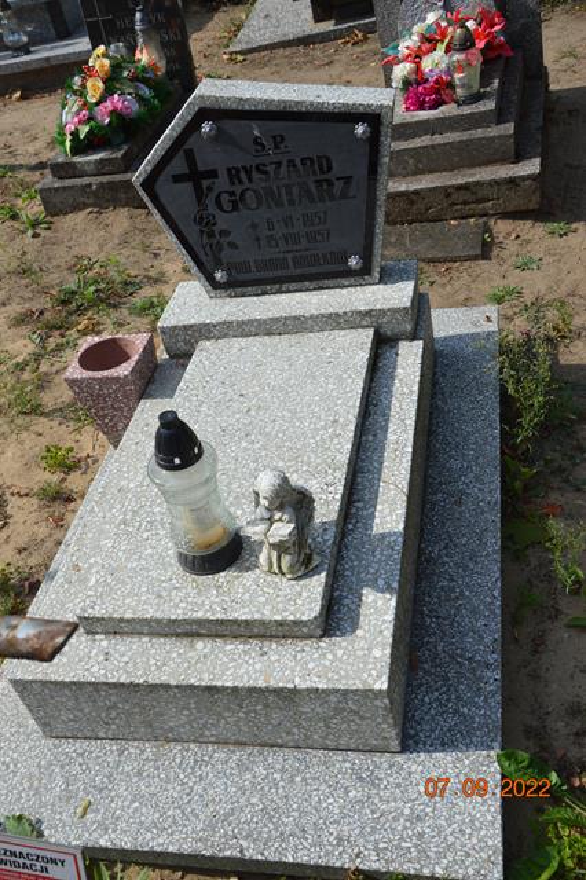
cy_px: 440
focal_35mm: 36
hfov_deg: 36.8
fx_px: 880
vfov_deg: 53.2
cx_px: 293
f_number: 8
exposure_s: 1/250
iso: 100
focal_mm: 24
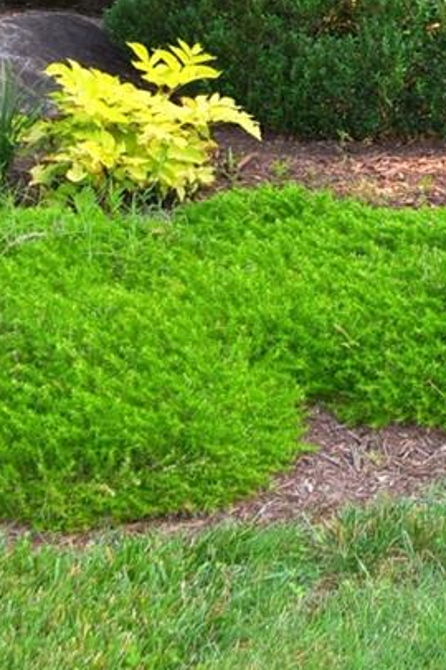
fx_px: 1899
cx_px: 783
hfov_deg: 12.3
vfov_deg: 18.4
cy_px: -248
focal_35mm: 102
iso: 200
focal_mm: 18
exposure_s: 1/200
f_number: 8
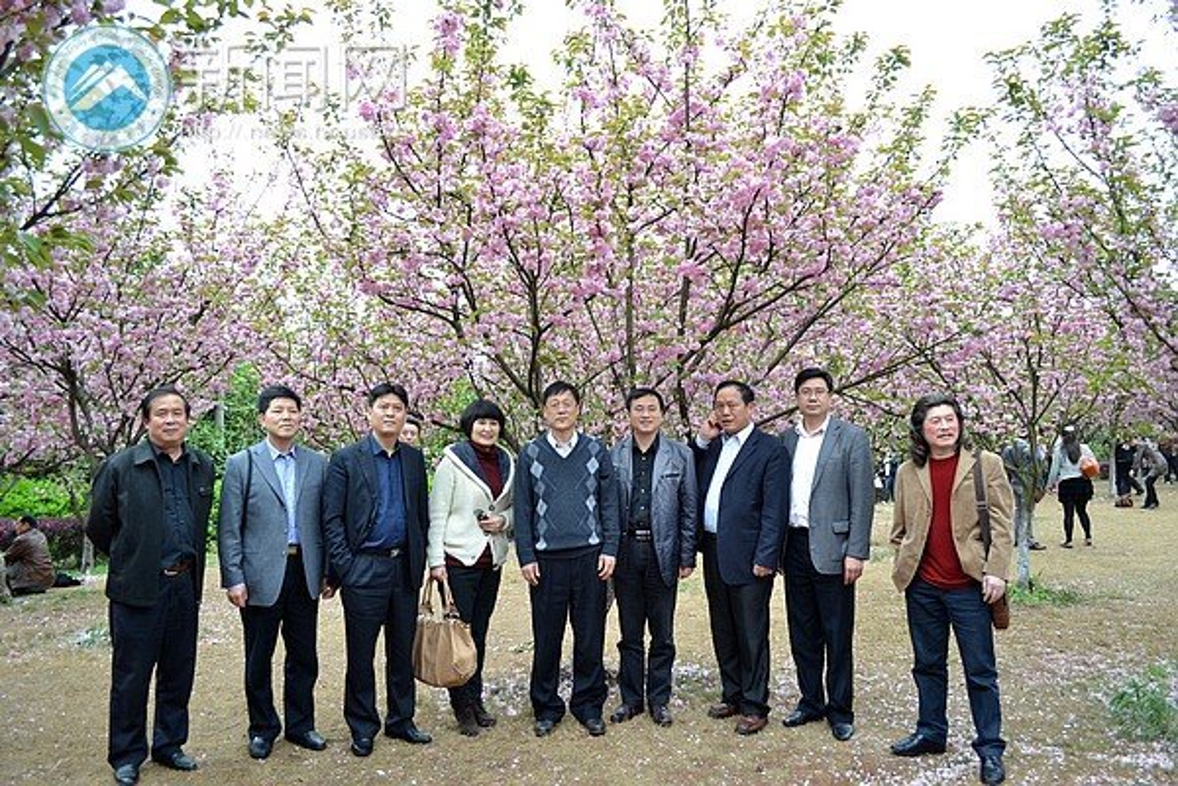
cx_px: 589
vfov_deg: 47.9
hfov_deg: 67.4
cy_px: 393
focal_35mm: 27
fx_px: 883
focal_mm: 18
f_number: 4
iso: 200
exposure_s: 1/125
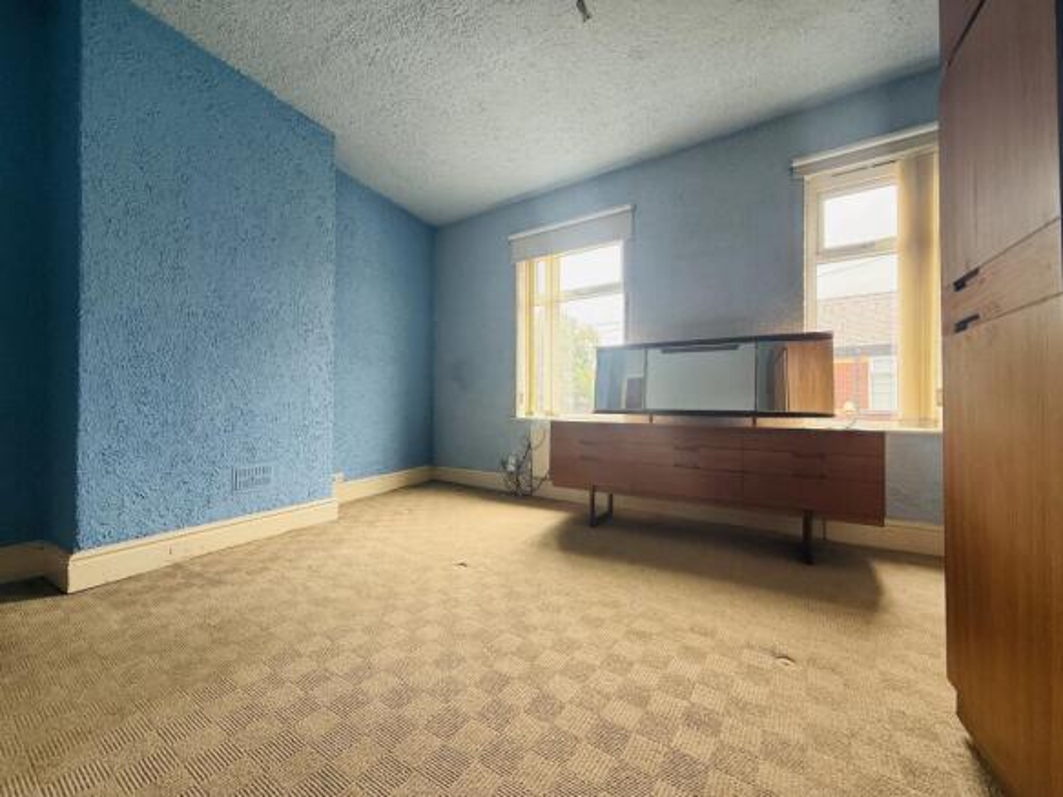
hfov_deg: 102.1
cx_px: 532
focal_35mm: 14
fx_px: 430
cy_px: 398
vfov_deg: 85.7
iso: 100
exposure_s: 1/99
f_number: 2.2
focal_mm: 2.22
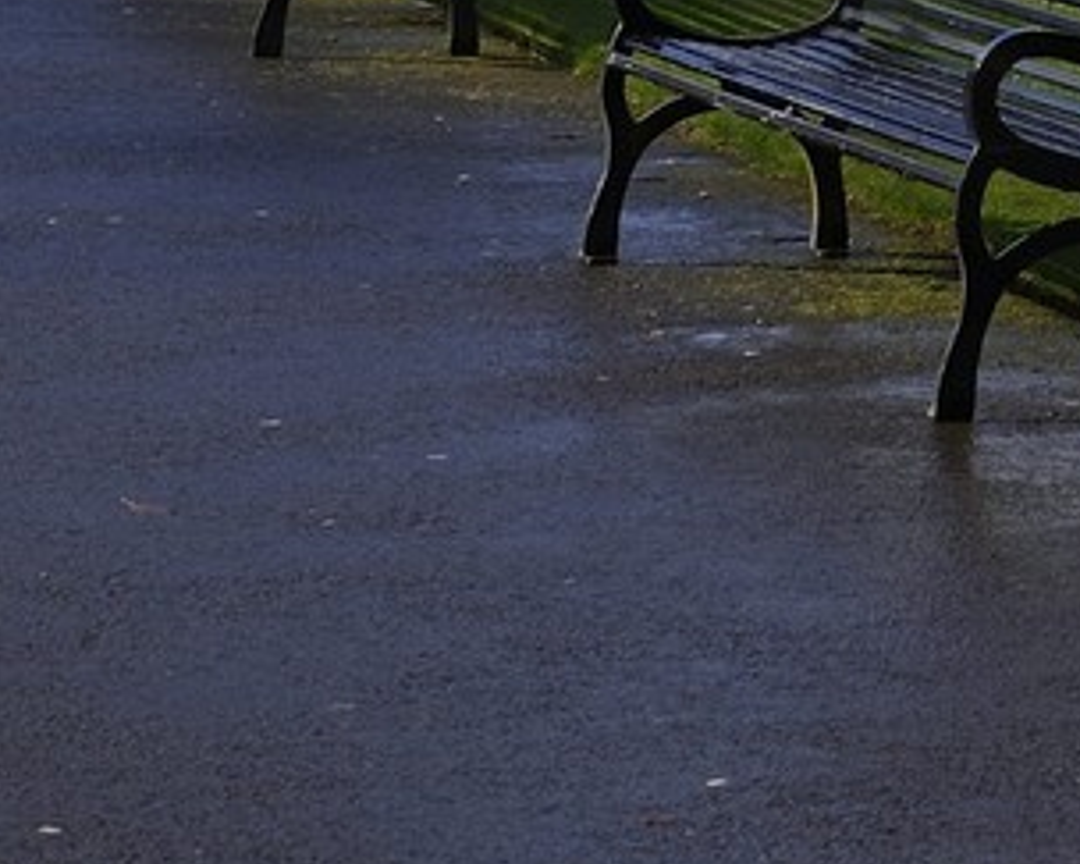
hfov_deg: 10.6
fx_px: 5528
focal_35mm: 173
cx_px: 1815
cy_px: -946
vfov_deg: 8.4
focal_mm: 35
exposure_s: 1/500
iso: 200
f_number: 7.1
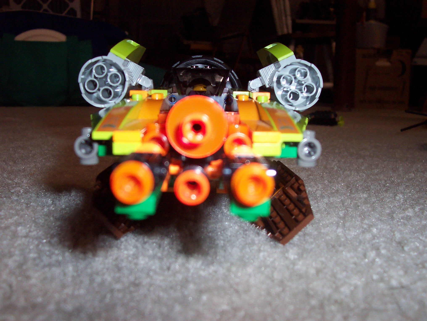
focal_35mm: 37
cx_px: 214
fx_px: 456
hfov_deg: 50.1
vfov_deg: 38.7
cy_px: 160
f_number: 2.8
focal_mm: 5.6
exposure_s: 1/60
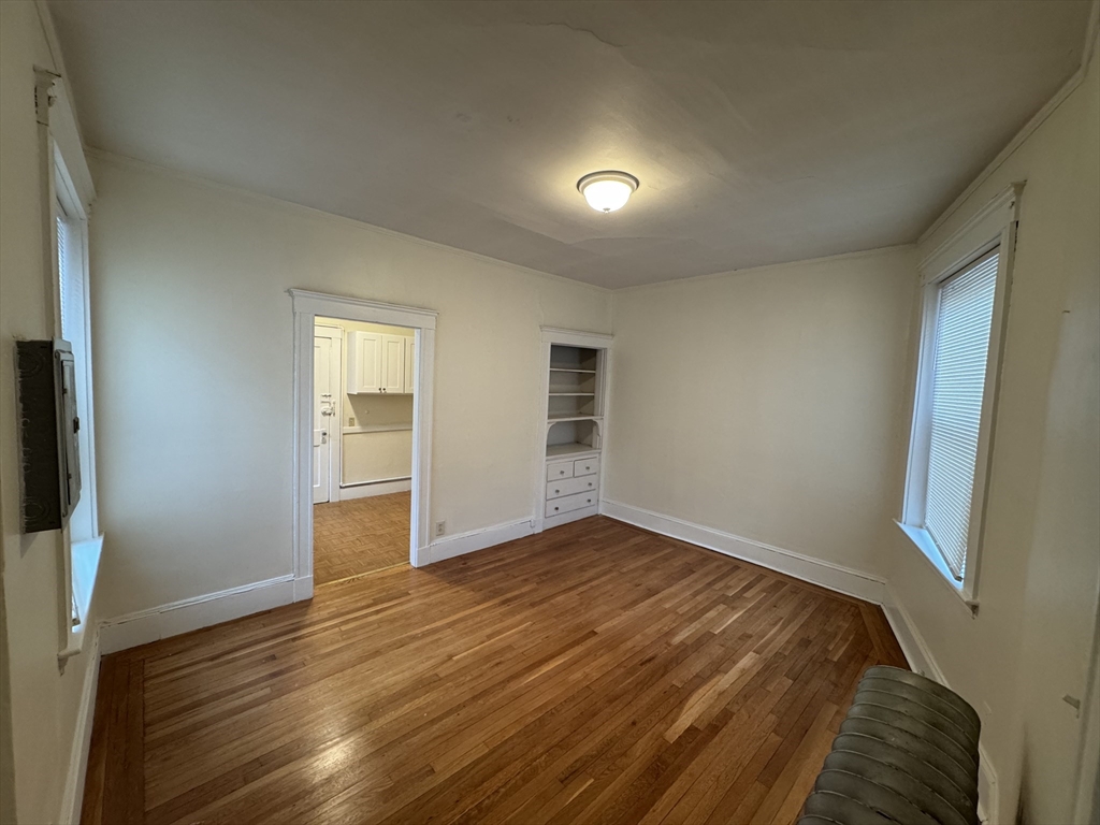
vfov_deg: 85.7
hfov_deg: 102.1
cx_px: 550
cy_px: 412
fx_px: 445
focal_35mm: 14
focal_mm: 2.22
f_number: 2.2
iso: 250
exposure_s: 1/60
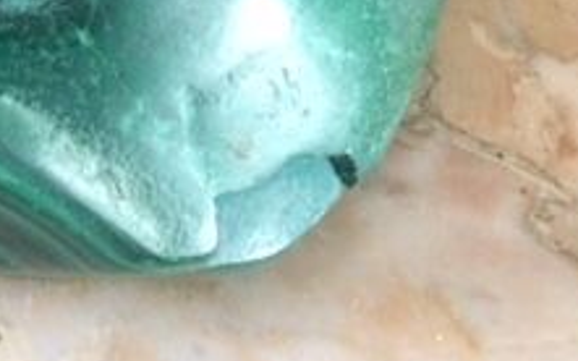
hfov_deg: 21.1
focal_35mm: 89
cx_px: -178
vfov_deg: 13.8
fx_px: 1402
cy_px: -183
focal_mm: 4.15
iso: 500
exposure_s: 1/17
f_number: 2.2
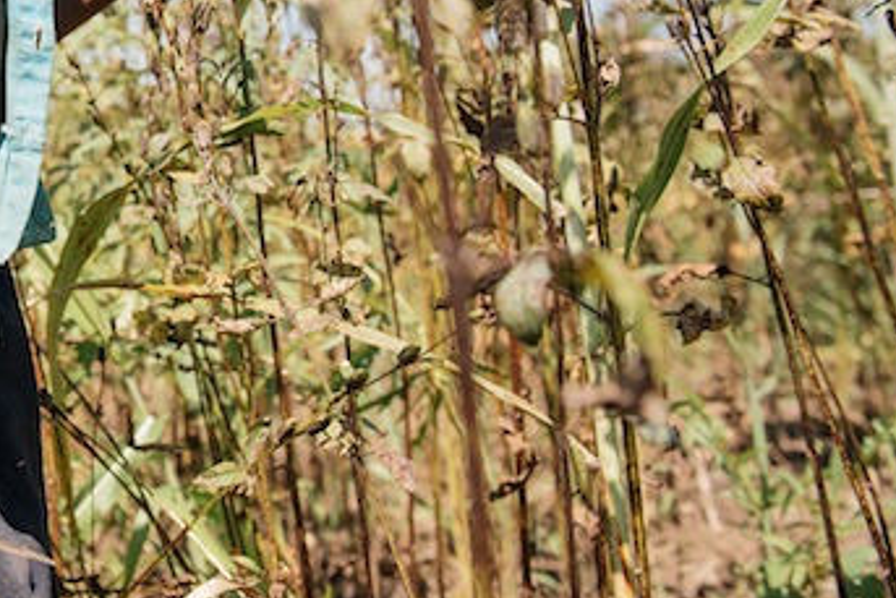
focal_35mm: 71
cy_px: 103
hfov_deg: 26.2
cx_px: -99
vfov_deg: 19.0
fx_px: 1768
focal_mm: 29
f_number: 3.5
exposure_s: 1/640
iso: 200
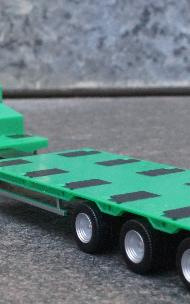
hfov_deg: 11.6
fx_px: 937
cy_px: 166
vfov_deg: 18.4
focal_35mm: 113
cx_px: 89
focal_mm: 35
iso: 3200
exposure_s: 1/30
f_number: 22
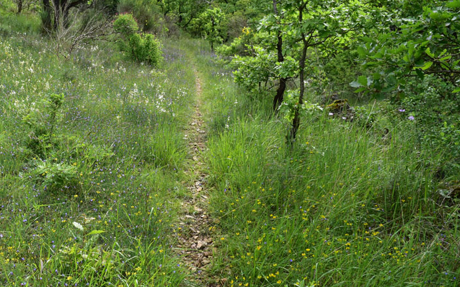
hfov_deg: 45.5
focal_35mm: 43
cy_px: 87
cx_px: 150
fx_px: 539
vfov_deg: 29.6
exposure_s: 1/400
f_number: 8
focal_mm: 20
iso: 400
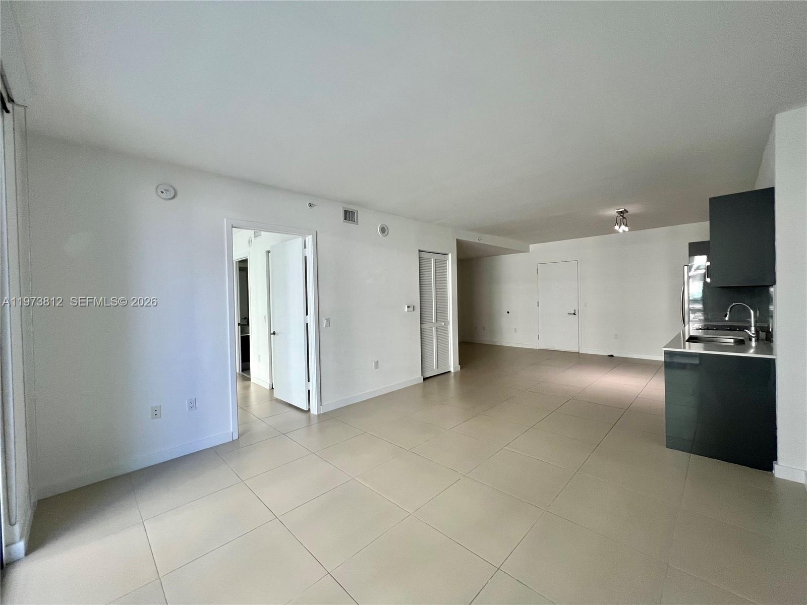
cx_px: 404
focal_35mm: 13
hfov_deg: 106.2
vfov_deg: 89.9
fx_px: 303
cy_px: 302
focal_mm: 1.57
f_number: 1.8
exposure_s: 1/120
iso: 125
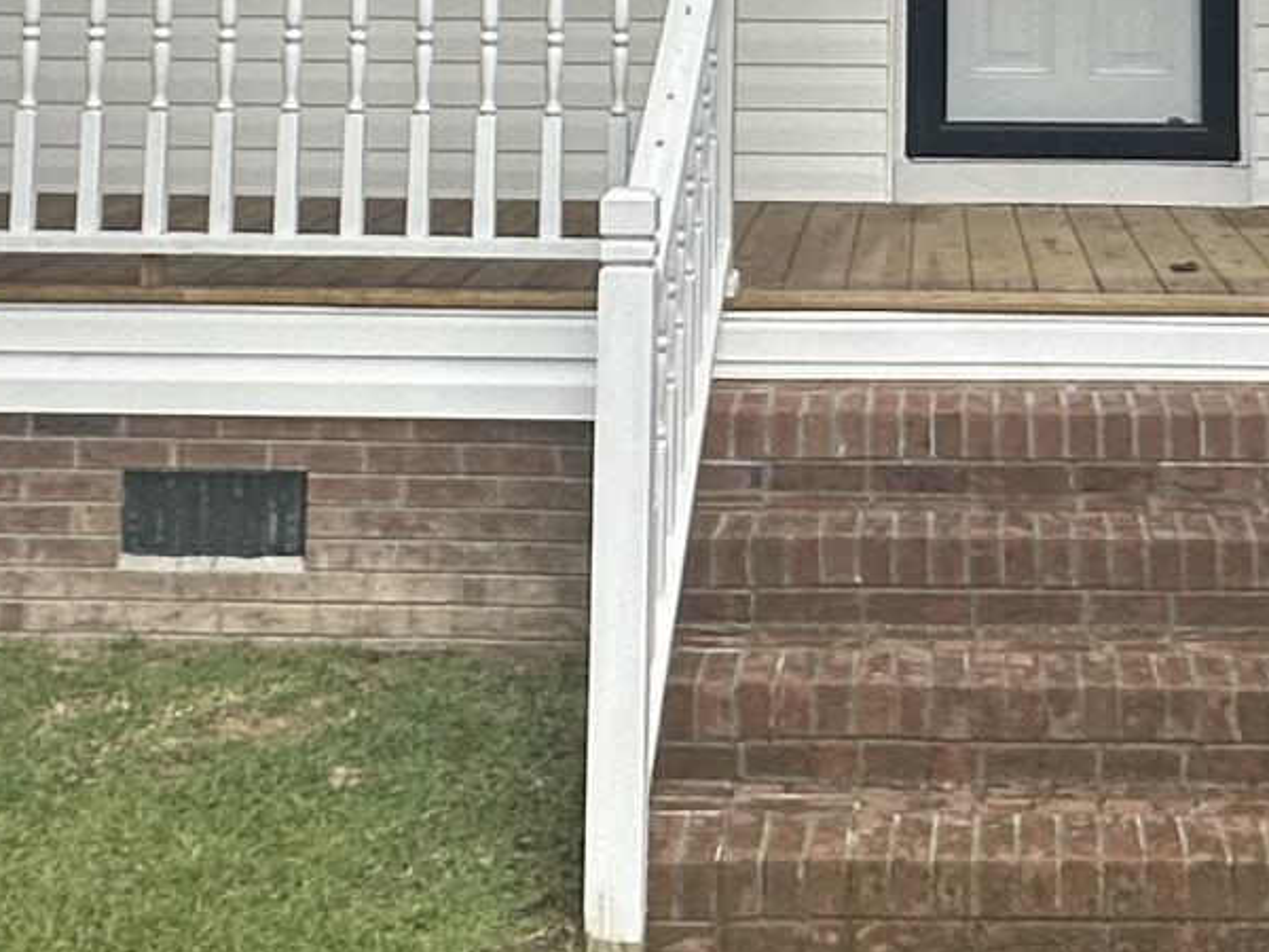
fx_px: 2566
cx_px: 912
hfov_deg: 27.5
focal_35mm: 70
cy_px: -347
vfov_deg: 19.1
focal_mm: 2.22
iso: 40
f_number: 2.2
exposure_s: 1/535
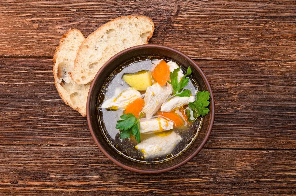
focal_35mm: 36
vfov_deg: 36.7
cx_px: 148
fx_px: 295
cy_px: 98
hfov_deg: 53.2
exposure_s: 1/200
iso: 100
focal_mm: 24
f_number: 13
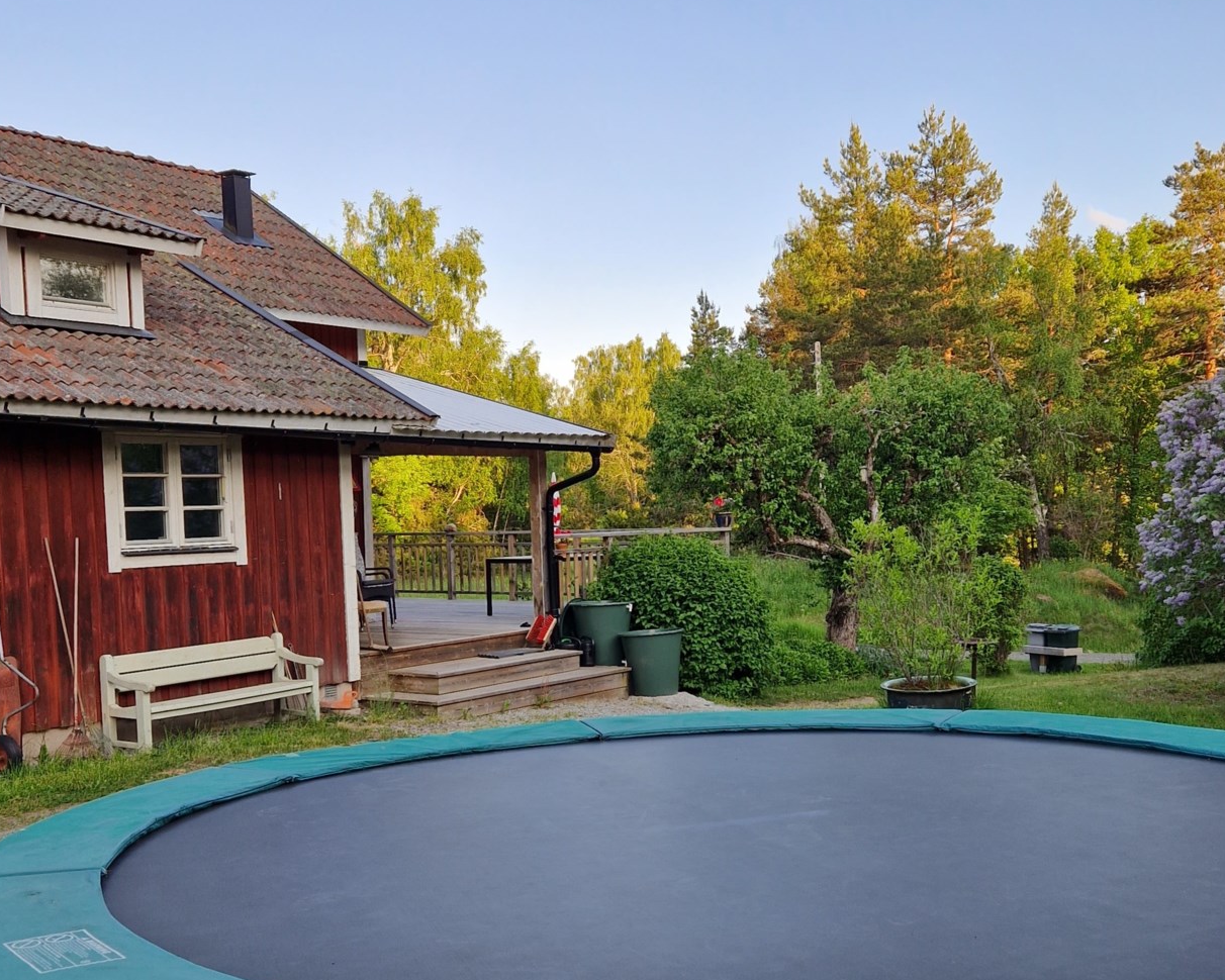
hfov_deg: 45.8
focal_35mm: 40
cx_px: 632
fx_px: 1450
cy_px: 607
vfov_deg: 37.1
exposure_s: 1/332
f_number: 1.8
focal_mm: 5.4
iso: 50
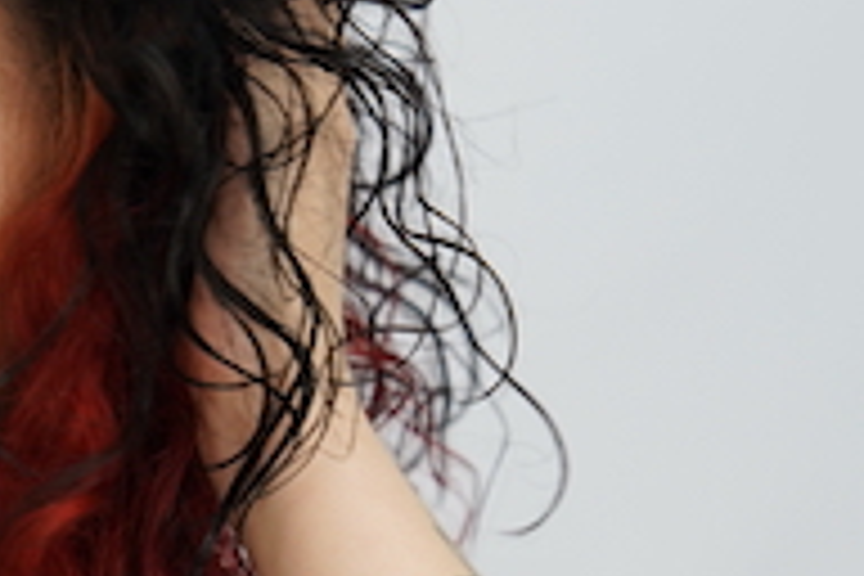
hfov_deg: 11.3
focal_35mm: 178
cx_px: -202
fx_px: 4272
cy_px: 594
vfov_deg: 7.7
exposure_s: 1/250
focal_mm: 57
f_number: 2.8
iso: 640
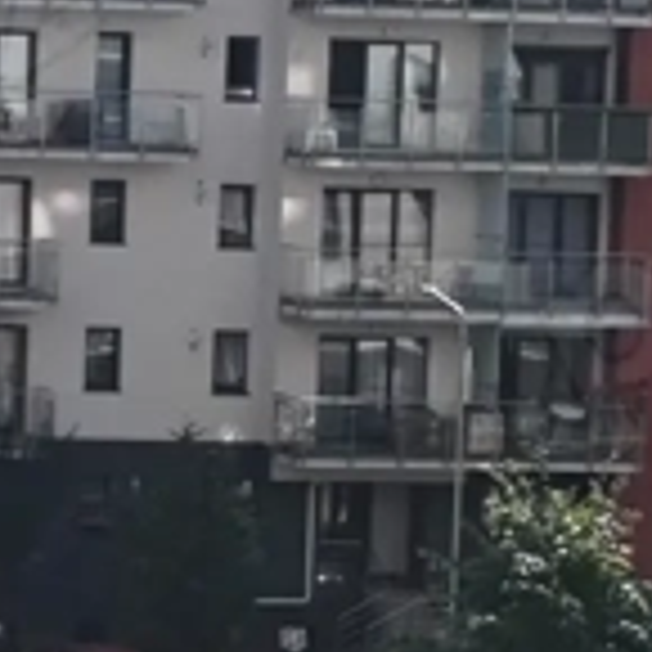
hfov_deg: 10.3
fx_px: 3388
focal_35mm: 159
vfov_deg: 11.0
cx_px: -567
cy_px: 121
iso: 100
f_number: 1.8
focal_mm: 4.75
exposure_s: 1/2118
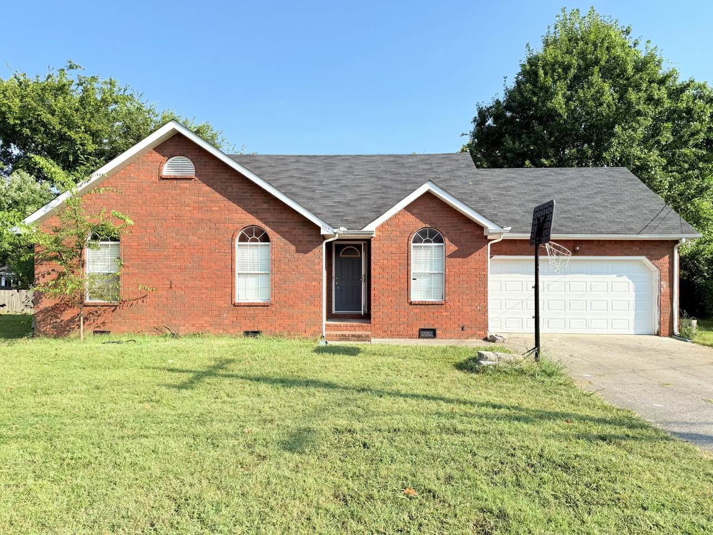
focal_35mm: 24
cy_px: 268
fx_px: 494
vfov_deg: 56.8
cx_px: 356
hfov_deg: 71.6
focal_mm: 6.76
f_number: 1.78
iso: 80
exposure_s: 1/3425
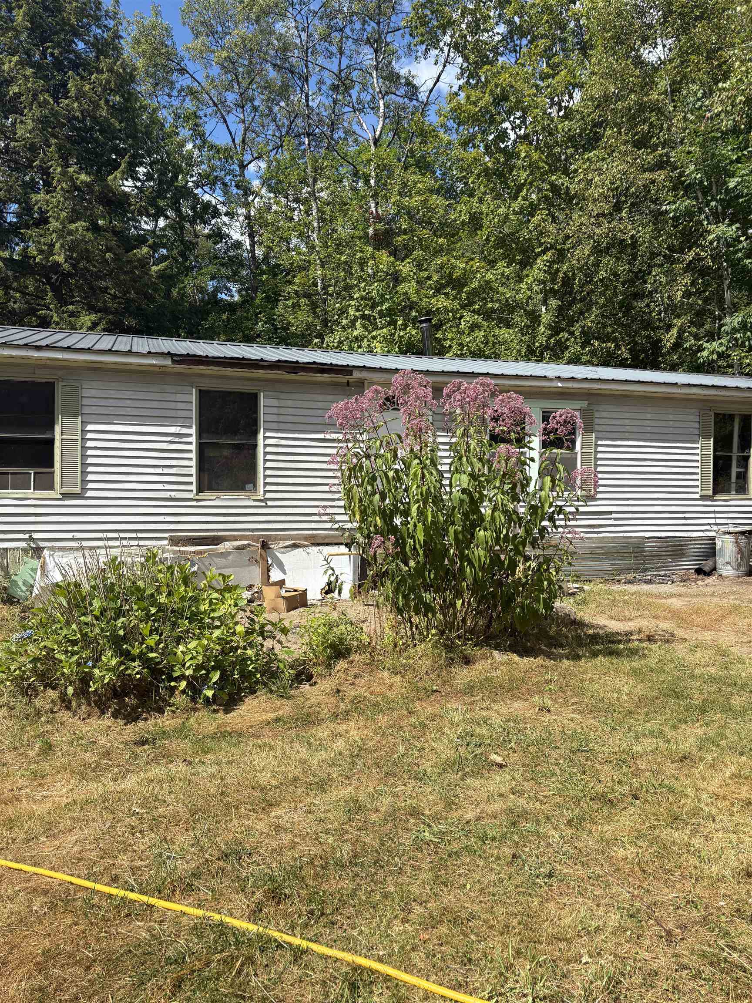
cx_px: 376
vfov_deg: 67.3
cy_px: 502
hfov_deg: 53.1
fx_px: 753
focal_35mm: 26
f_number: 1.6
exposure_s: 1/2208
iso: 50
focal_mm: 5.96
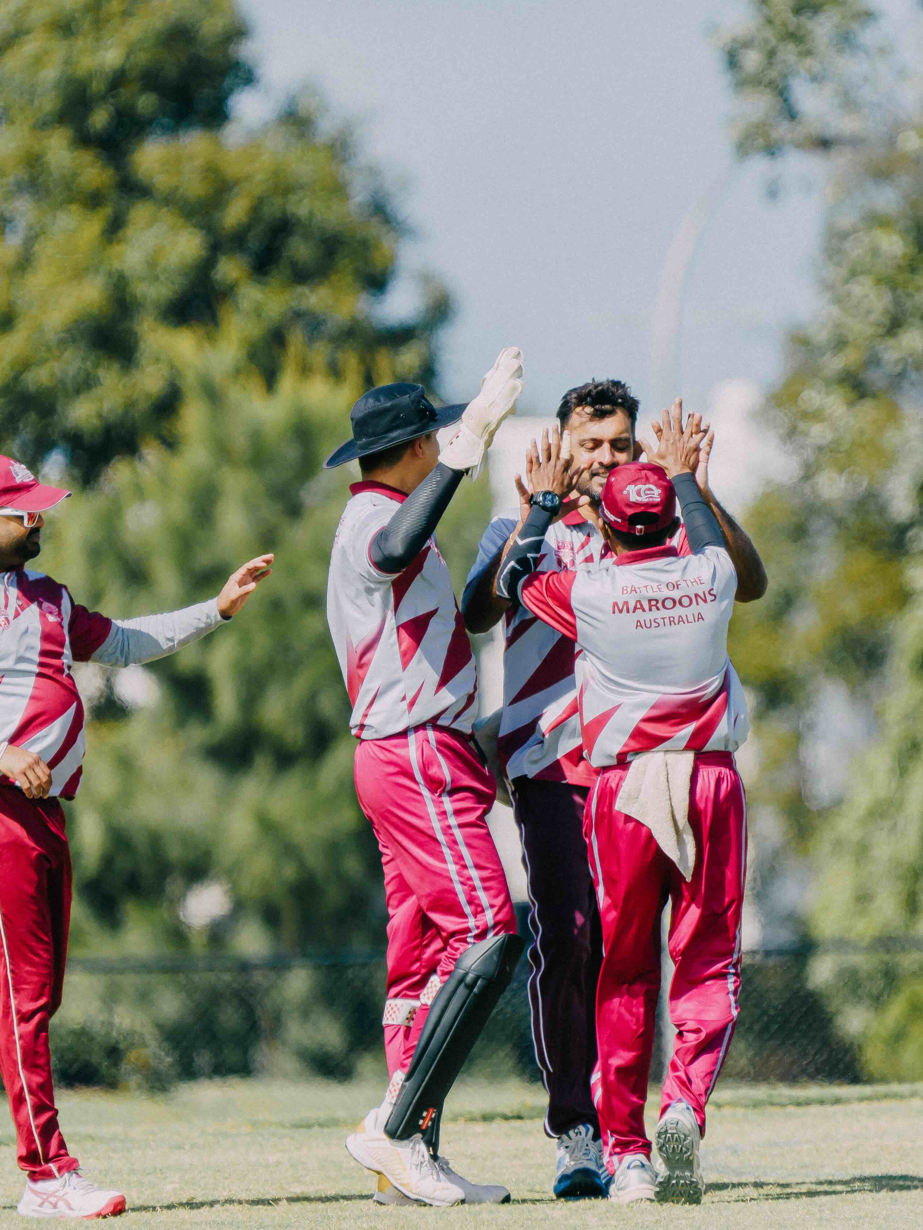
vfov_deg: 2.3
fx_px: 30786
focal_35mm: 866
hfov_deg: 1.7
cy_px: 615
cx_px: 703
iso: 250
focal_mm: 600
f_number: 6.3
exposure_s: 1/1000
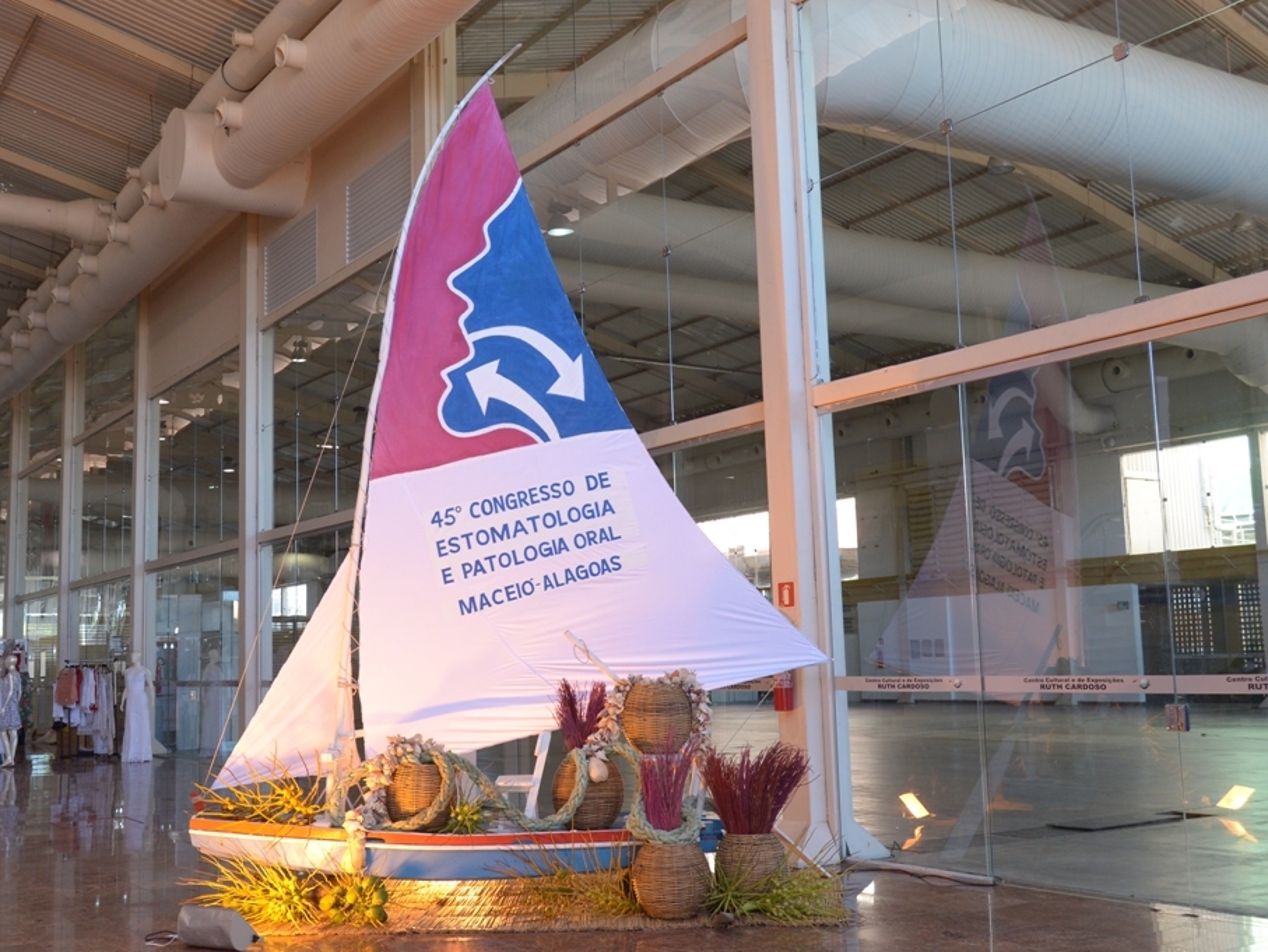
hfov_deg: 48.9
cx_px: 577
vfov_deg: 37.7
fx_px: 1393
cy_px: 475
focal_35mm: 38
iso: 1250
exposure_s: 1/125
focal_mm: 35
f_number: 7.1
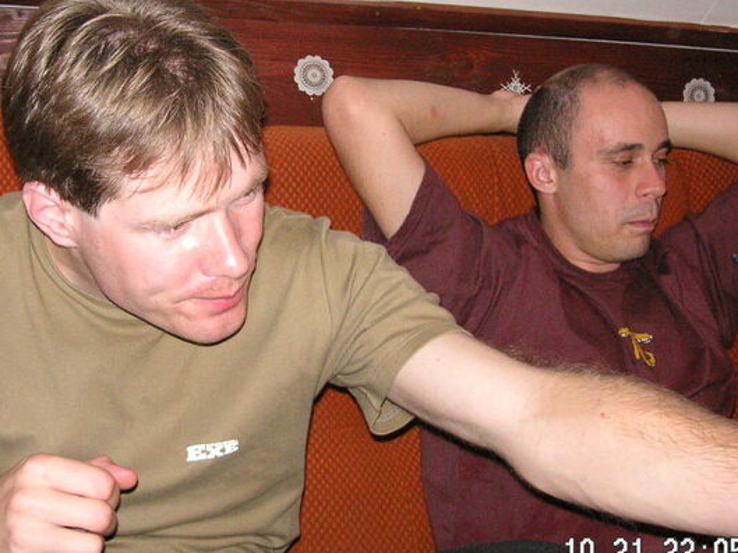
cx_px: 265
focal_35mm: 56
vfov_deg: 26.0
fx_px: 1193
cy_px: 215
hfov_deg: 34.1
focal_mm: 6.1
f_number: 2.8
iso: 160
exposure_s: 1/45
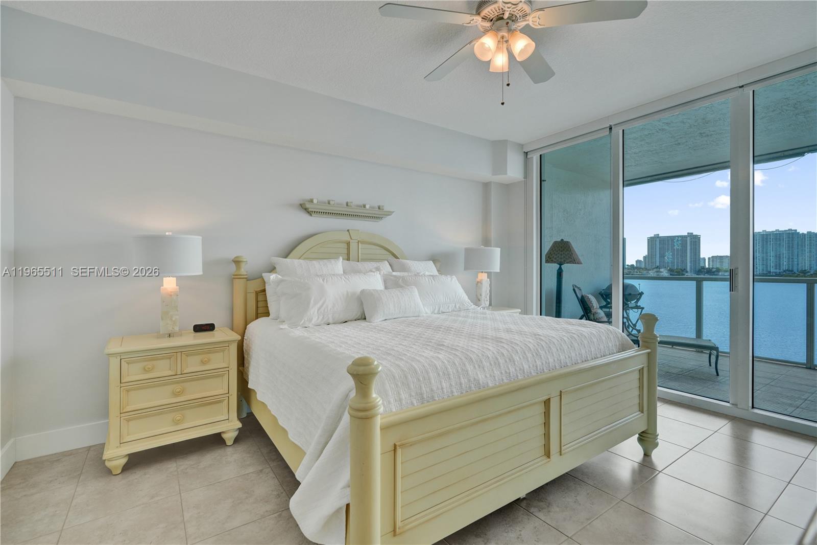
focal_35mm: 16
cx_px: 408
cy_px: 272
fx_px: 363
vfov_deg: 73.7
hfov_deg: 96.7
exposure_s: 1/250
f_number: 5.6
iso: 320
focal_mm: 16
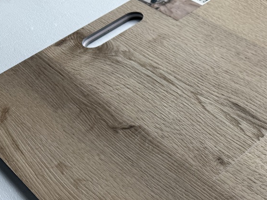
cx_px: 243
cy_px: 198
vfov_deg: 28.0
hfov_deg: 36.4
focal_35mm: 49
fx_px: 378
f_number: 1.78
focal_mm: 6.76
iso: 50
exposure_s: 1/100
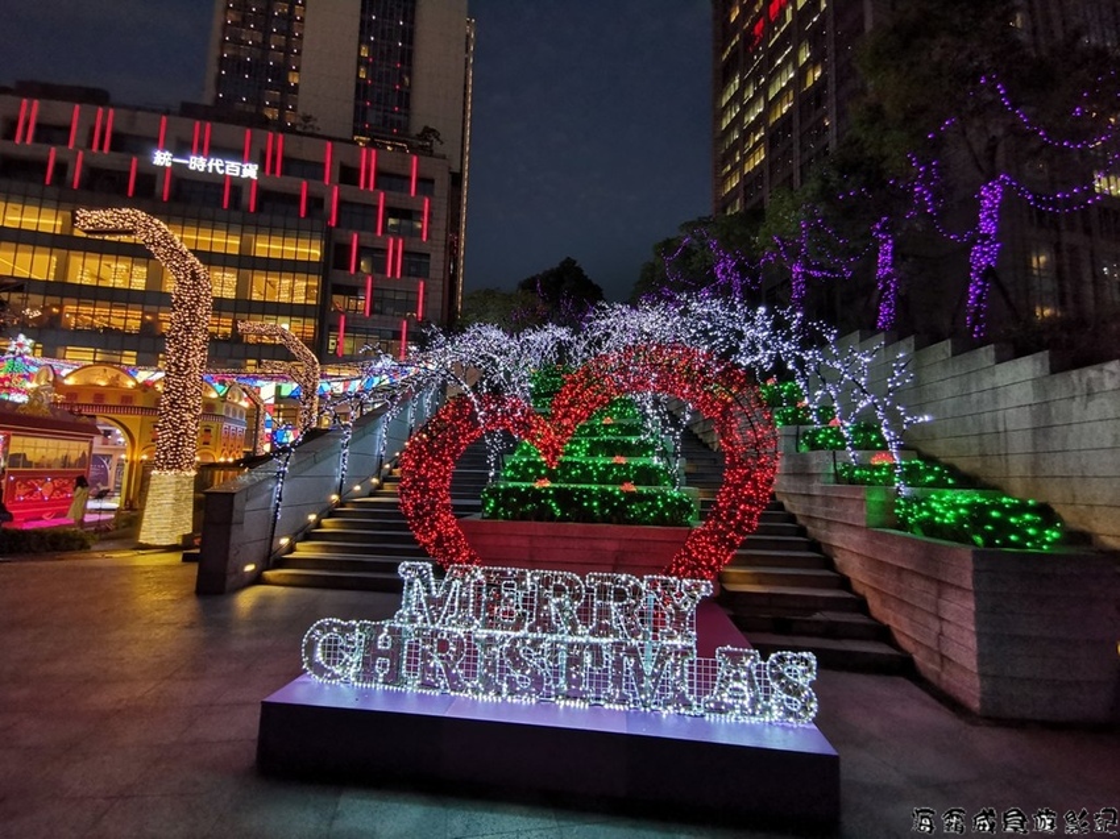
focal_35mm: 16
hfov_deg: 94.5
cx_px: 560
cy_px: 420
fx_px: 518
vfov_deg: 78.1
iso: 400
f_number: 2.2
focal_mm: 3.95
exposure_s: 1/50
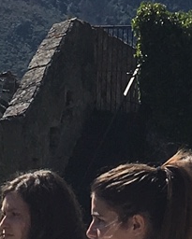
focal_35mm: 223
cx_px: 202
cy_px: -20
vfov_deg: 8.6
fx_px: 1583
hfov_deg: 6.9
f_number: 2.2
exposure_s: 1/2024
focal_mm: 4.15
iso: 25
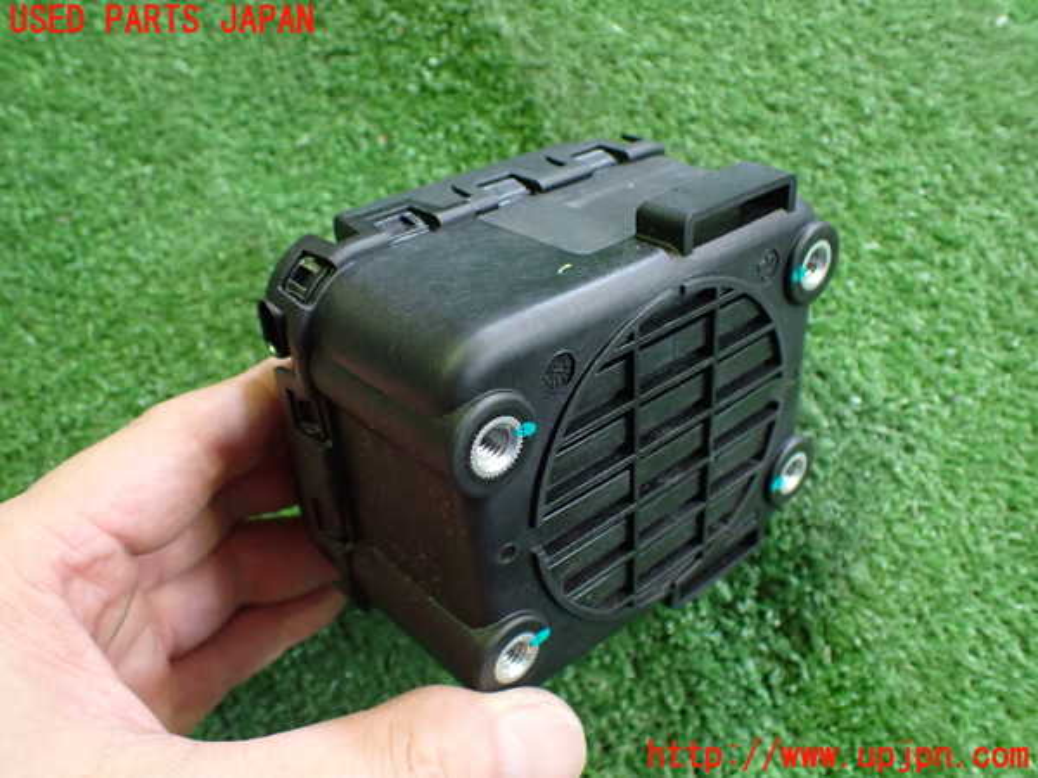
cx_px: 519
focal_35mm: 30
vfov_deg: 46.8
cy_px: 389
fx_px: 900
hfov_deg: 60.0
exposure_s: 1/60
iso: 800
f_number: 2.3
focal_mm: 5.4
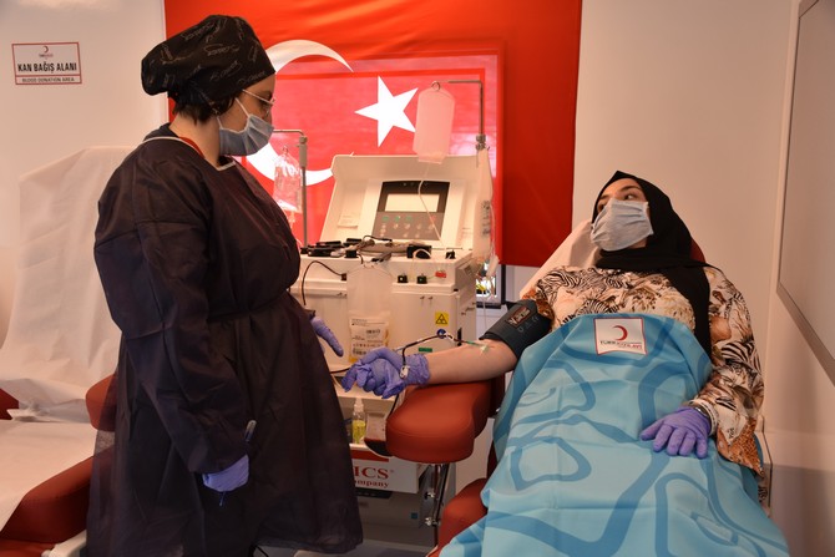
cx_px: 418
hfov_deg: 53.1
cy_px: 278
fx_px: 835
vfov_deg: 36.9
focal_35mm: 36
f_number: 5
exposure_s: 1/100
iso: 500
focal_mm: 24
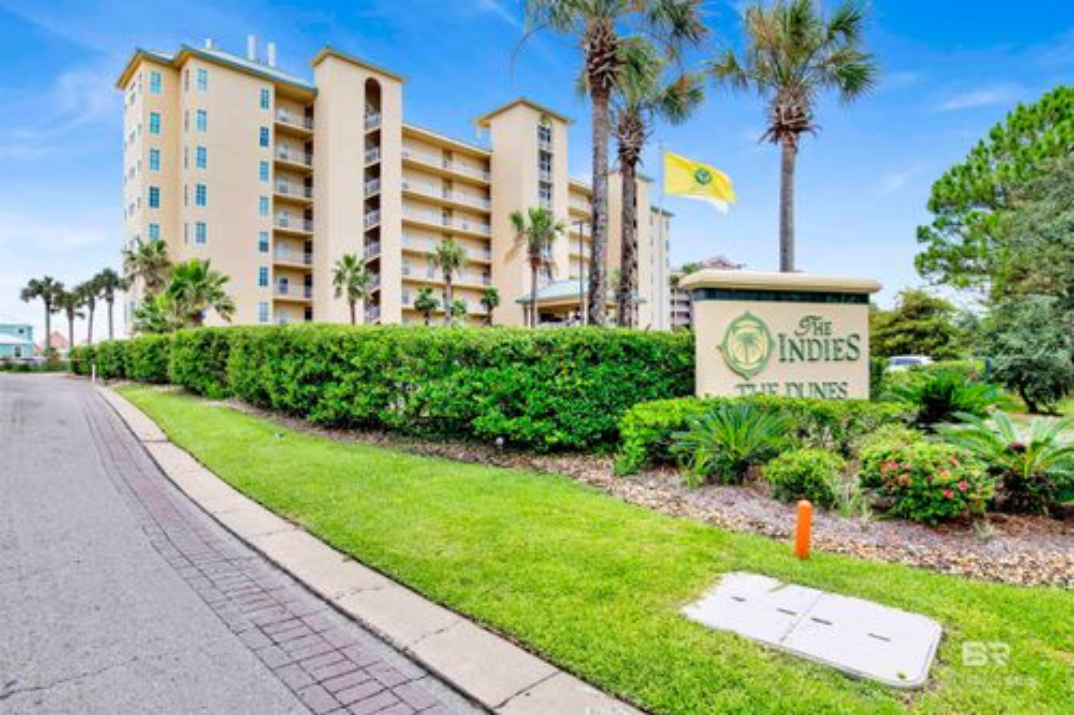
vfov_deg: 67.3
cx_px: 537
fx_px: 537
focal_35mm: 18
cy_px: 358
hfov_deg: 90.0
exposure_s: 1/160
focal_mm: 18
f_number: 11
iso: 200
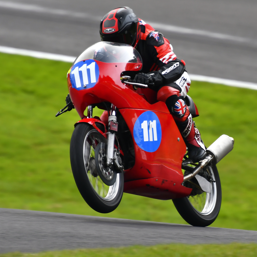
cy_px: 128
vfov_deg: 2.4
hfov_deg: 2.4
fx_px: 6123
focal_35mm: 729
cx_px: 164
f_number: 5.6
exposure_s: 1/400
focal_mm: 380
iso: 400
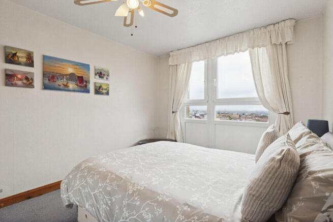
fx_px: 153
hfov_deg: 95.0
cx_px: 166
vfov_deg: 72.1
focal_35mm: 16
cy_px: 111
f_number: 8
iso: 640
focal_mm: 11
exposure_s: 1/200
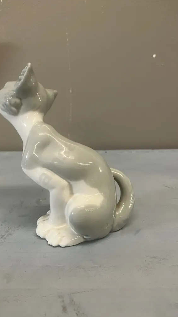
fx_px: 260
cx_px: 61
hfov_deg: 37.4
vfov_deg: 62.6
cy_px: 157
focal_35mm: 31
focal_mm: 3.99
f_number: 1.8
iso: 80
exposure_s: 1/50
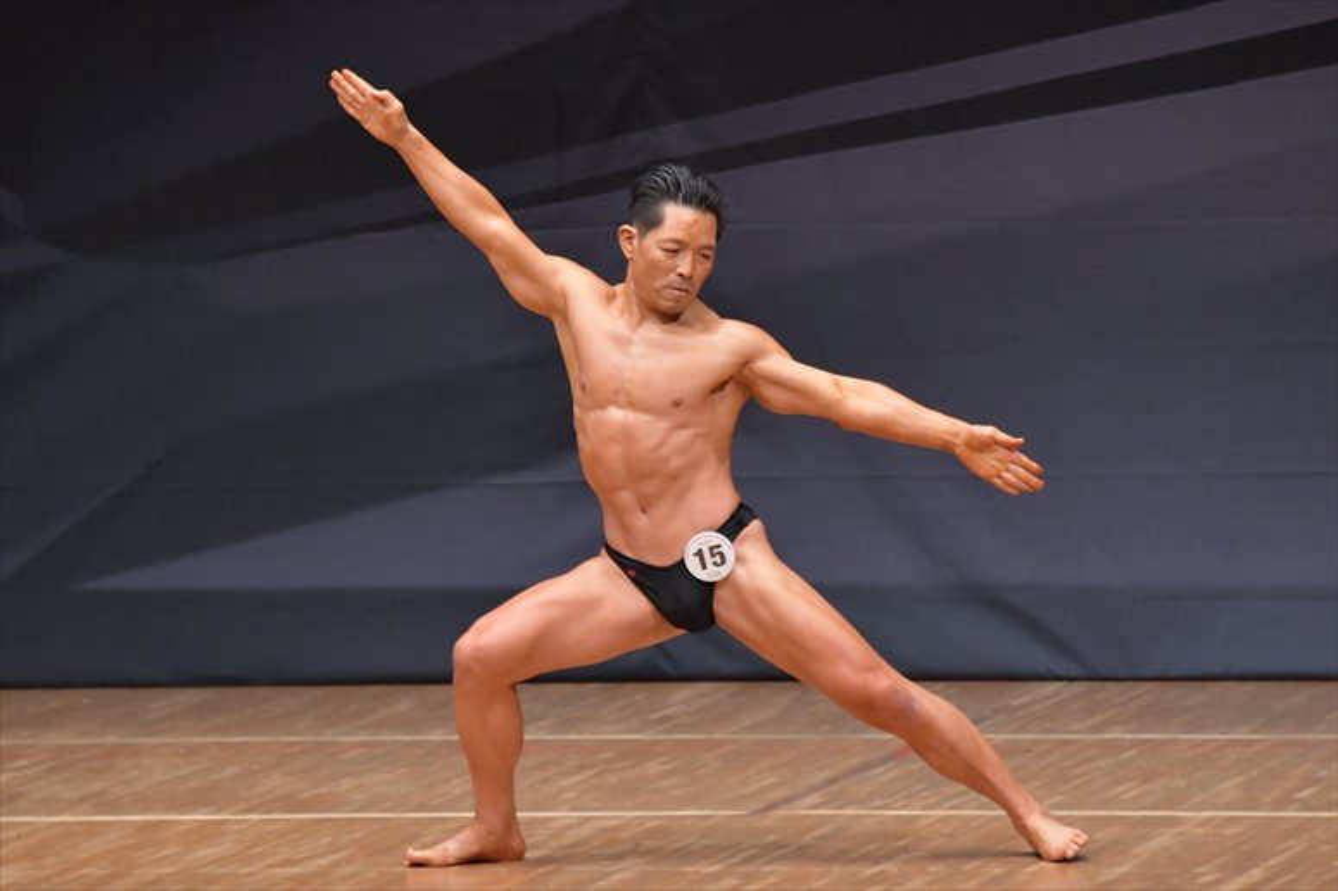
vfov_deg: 4.0
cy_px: 446
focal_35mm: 345
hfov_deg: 6.0
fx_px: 12816
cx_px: 669
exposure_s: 1/400
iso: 6400
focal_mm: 230
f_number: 5.6
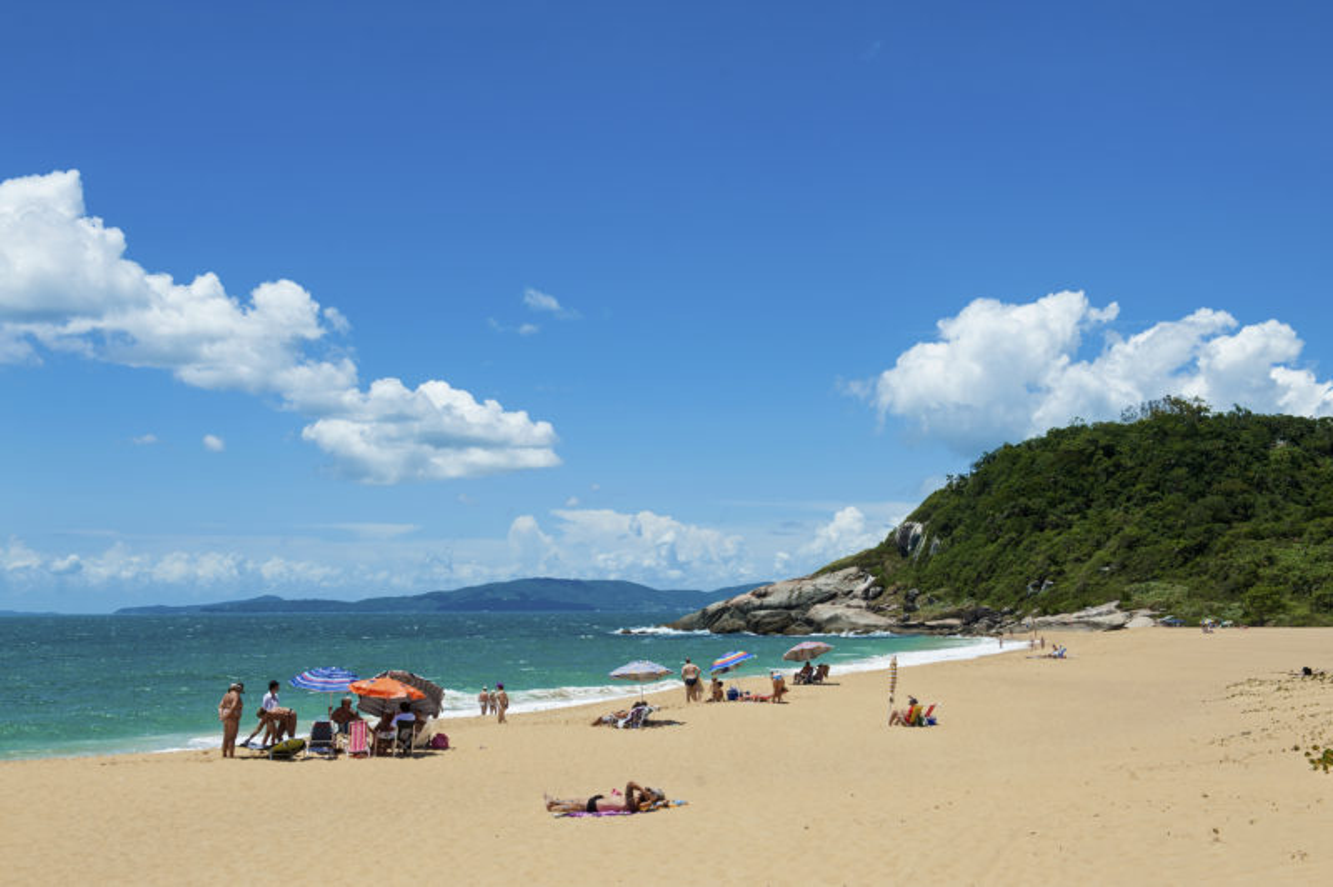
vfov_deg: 29.8
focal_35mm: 45
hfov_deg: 43.6
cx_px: 666
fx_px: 1665
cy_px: 444
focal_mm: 45
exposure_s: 1/750
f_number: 8
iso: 200
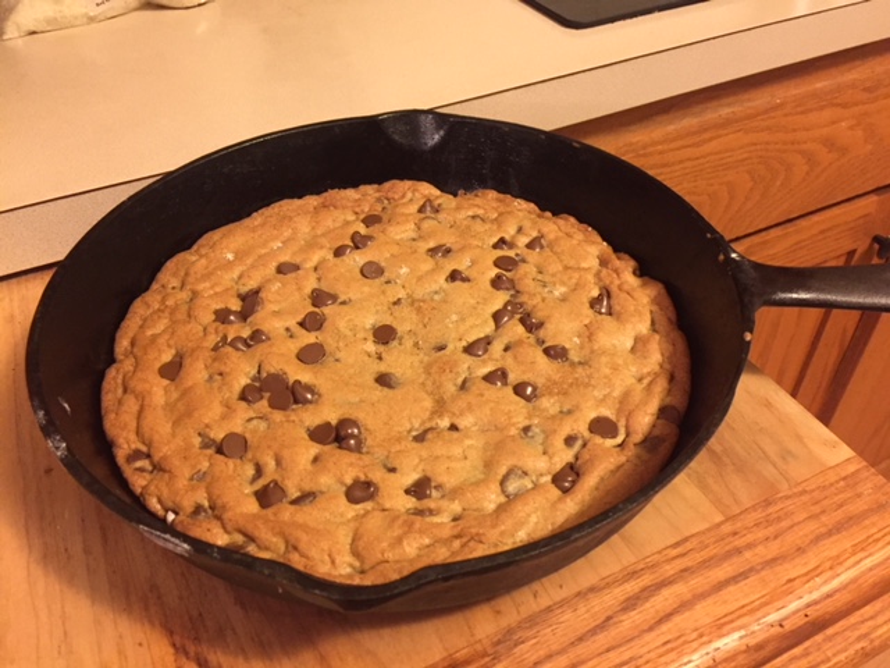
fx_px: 746
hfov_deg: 61.7
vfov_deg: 48.2
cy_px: 334
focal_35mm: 29
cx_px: 445
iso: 250
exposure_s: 1/15
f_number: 2.2
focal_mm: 4.15
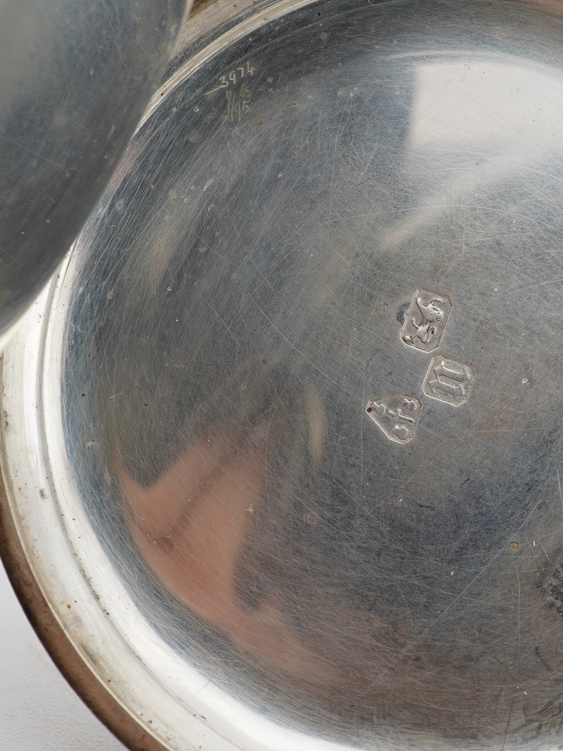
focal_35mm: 65
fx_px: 1410
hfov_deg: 22.3
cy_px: 376
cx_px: 441
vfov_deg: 29.8
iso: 125
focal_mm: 30
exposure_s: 1/60
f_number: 22
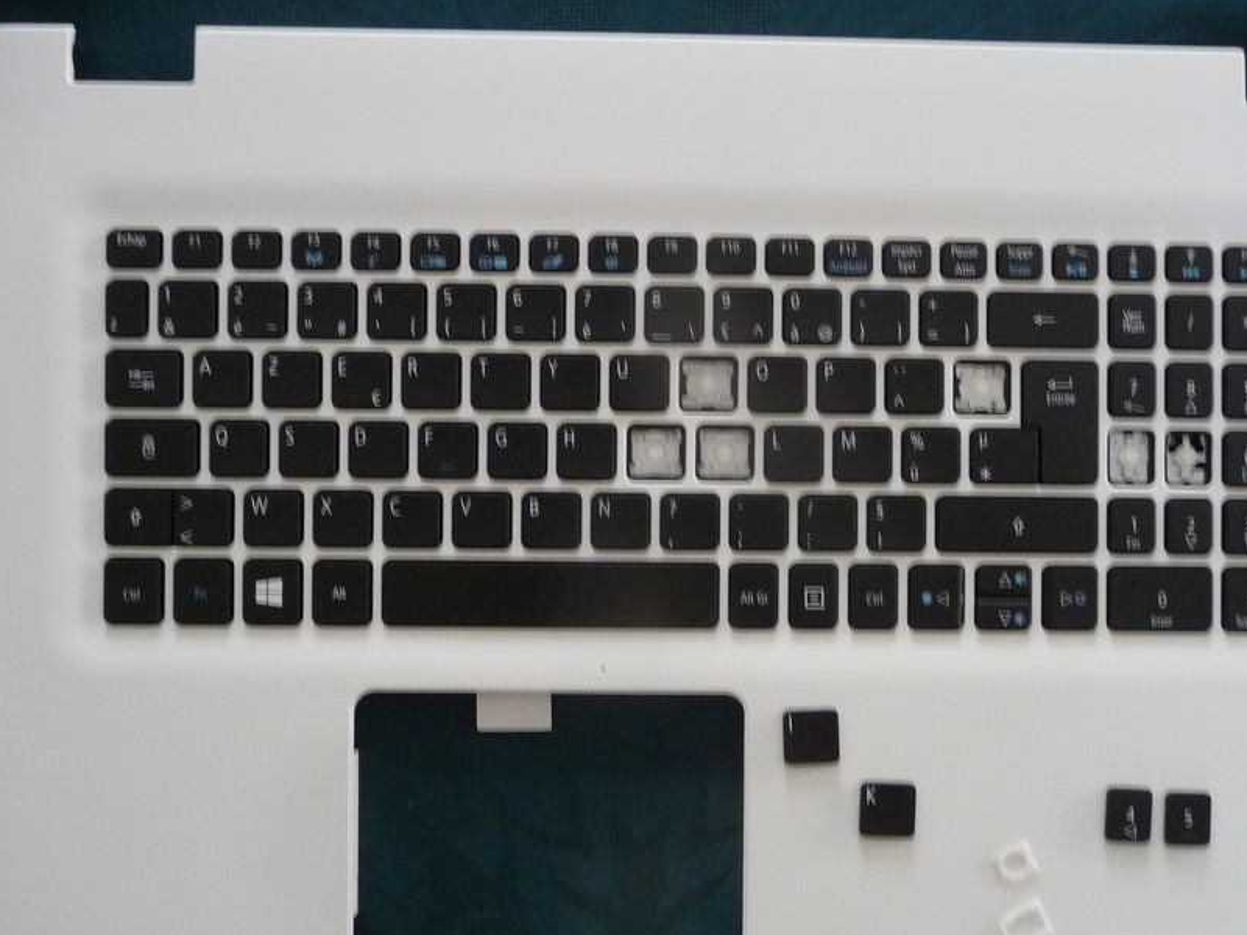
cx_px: 714
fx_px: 1261
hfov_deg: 52.4
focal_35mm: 35
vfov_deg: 40.5
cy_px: 555
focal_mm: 4.7
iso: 320
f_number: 3.3
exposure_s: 1/30
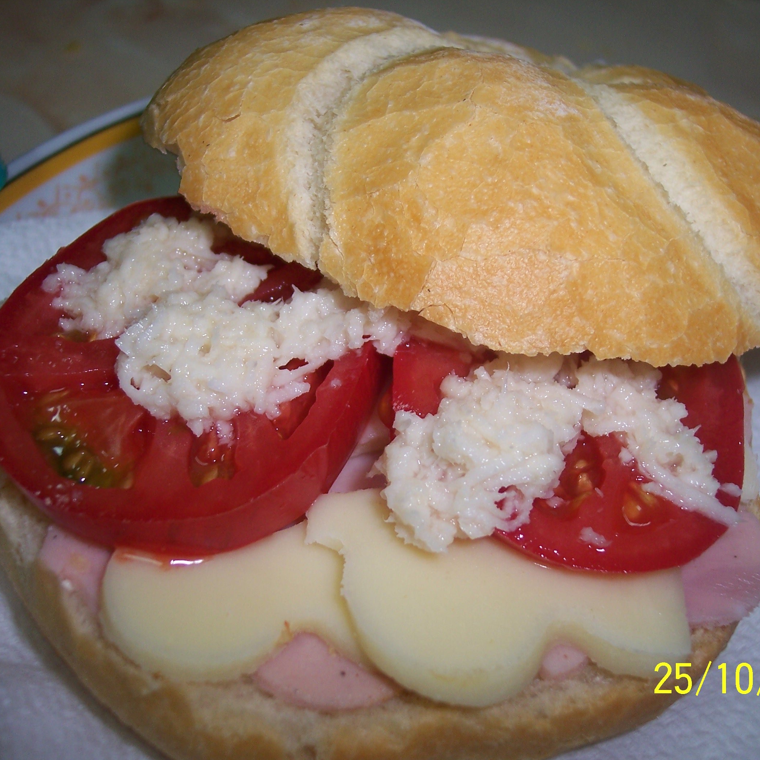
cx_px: 393
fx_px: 1167
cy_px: 388
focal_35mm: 47
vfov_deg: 36.1
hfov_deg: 36.1
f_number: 2.8
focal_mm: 8
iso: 100
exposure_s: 1/60
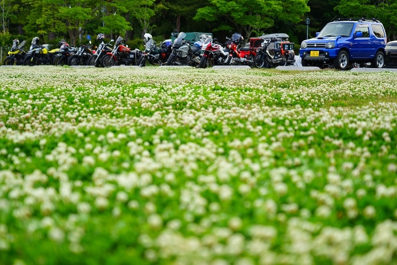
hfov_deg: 29.2
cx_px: 198
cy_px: 132
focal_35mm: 69
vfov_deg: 19.7
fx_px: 761
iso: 125
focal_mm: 69
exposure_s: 1/80
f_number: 4
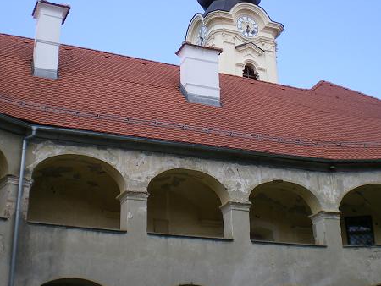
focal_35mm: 54
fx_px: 595
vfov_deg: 26.9
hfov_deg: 35.5
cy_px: 90
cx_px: 202
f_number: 4.6
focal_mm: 6.3
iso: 64
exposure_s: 1/160
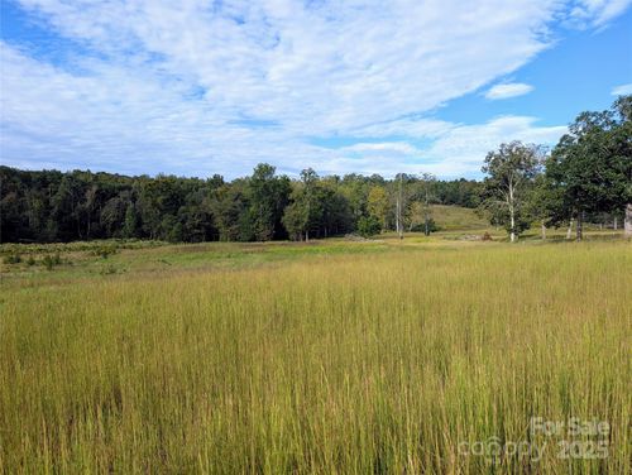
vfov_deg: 56.9
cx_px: 316
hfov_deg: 71.5
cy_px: 238
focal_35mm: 24
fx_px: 439
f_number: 1.68
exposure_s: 1/718
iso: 20
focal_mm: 6.9
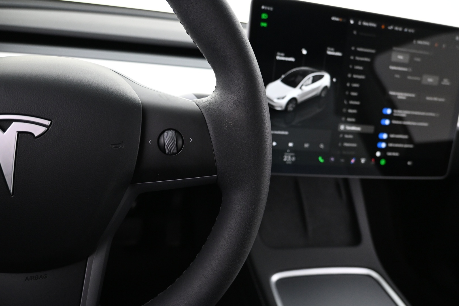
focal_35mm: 24
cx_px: 230
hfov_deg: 73.7
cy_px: 153
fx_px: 306
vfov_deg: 53.1
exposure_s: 1/25
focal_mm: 16
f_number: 3.5
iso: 1600
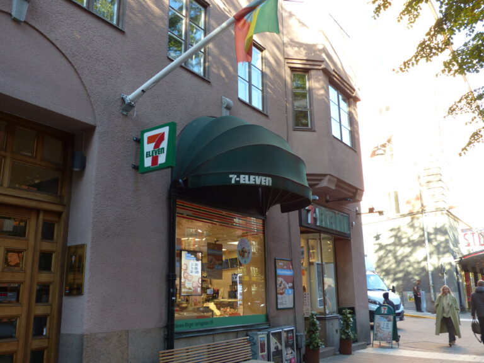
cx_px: 242
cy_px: 182
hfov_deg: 56.8
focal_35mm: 32
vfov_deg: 44.2
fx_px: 447
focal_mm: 5.7
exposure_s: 1/80
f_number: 2.8
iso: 100
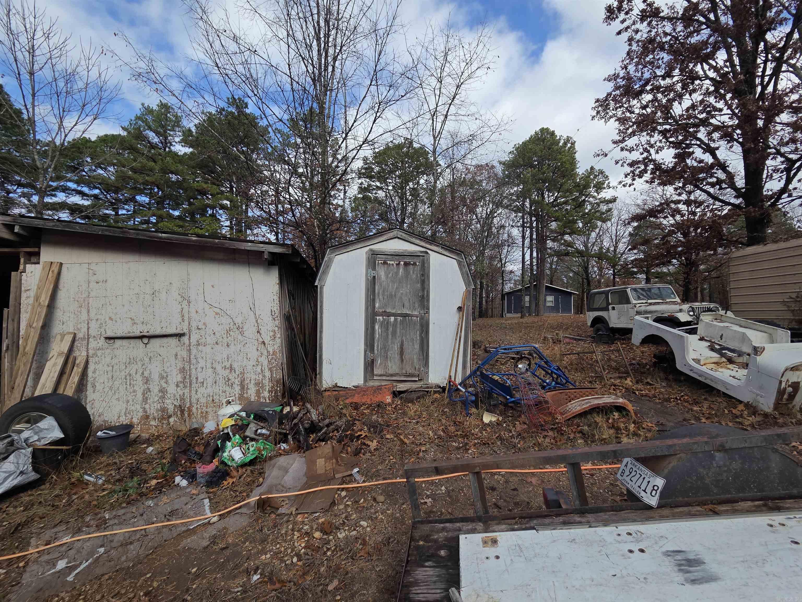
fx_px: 301
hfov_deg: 106.2
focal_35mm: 13
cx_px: 401
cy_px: 301
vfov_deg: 89.9
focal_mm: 2.2
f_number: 2.2
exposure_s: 1/1208
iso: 50
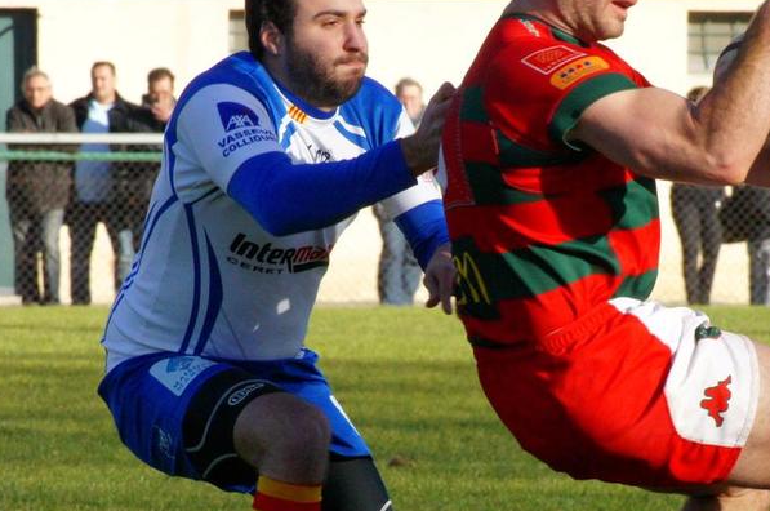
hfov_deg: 4.0
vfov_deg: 2.7
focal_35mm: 515
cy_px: 382
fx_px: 10997
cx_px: 500
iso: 1600
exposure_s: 1/640
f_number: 18
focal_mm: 200
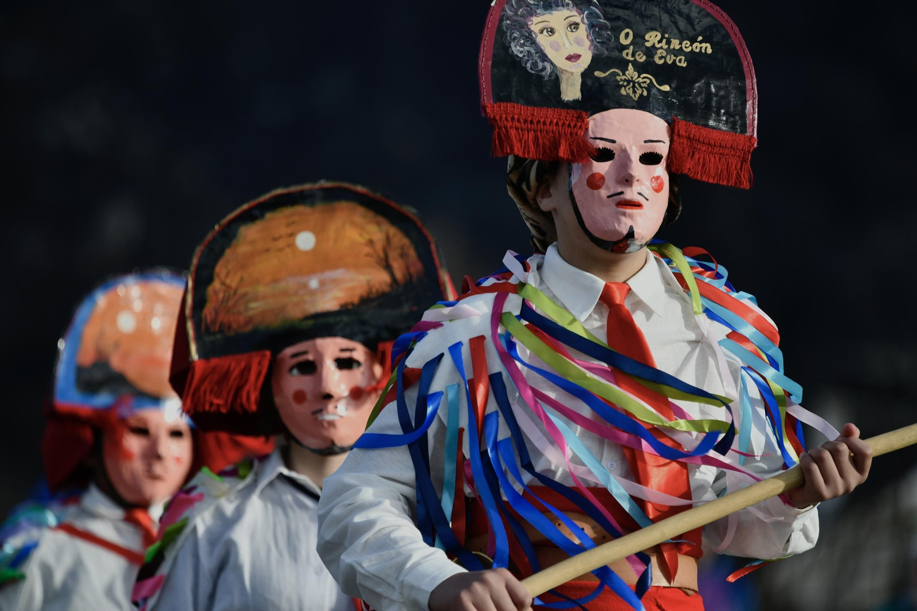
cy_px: 306
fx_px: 7640
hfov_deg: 6.9
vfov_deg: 4.6
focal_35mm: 300
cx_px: 458
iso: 200
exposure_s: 1/1000
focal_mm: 300
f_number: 4
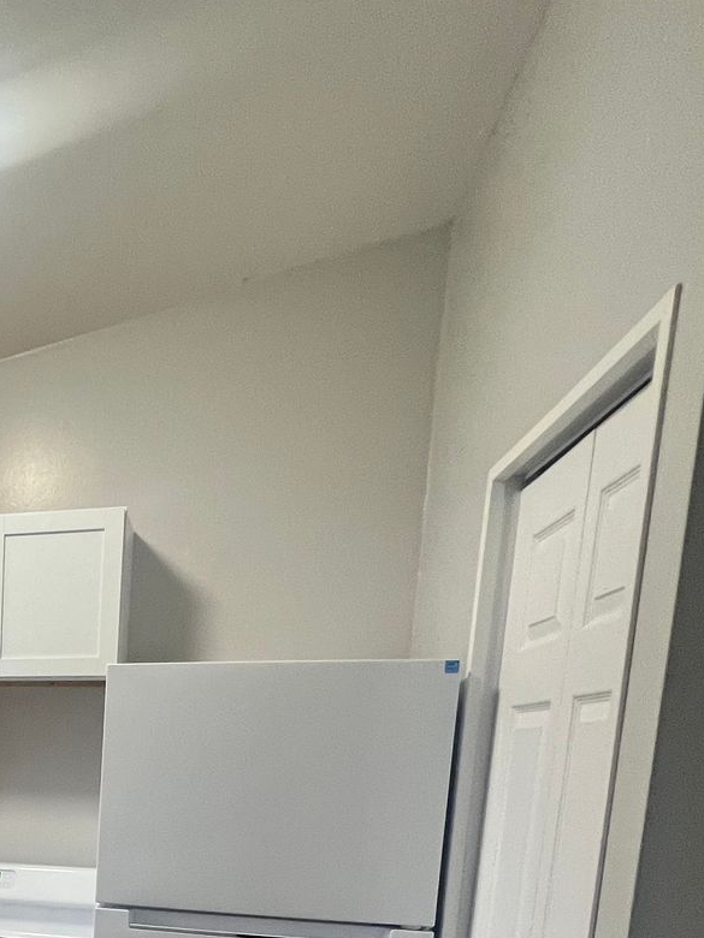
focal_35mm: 32
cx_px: -120
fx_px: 868
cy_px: 890
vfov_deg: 48.9
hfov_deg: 35.6
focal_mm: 1.57
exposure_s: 1/60
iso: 200
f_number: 1.8
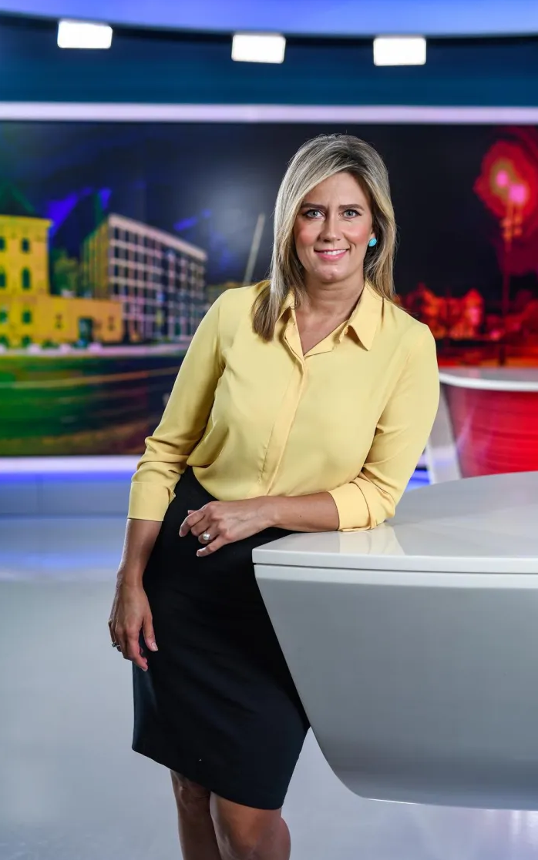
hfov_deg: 24.9
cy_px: 433
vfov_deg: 38.9
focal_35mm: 52
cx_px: 276
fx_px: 1220
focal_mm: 50
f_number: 2.8
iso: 200
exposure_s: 1/200
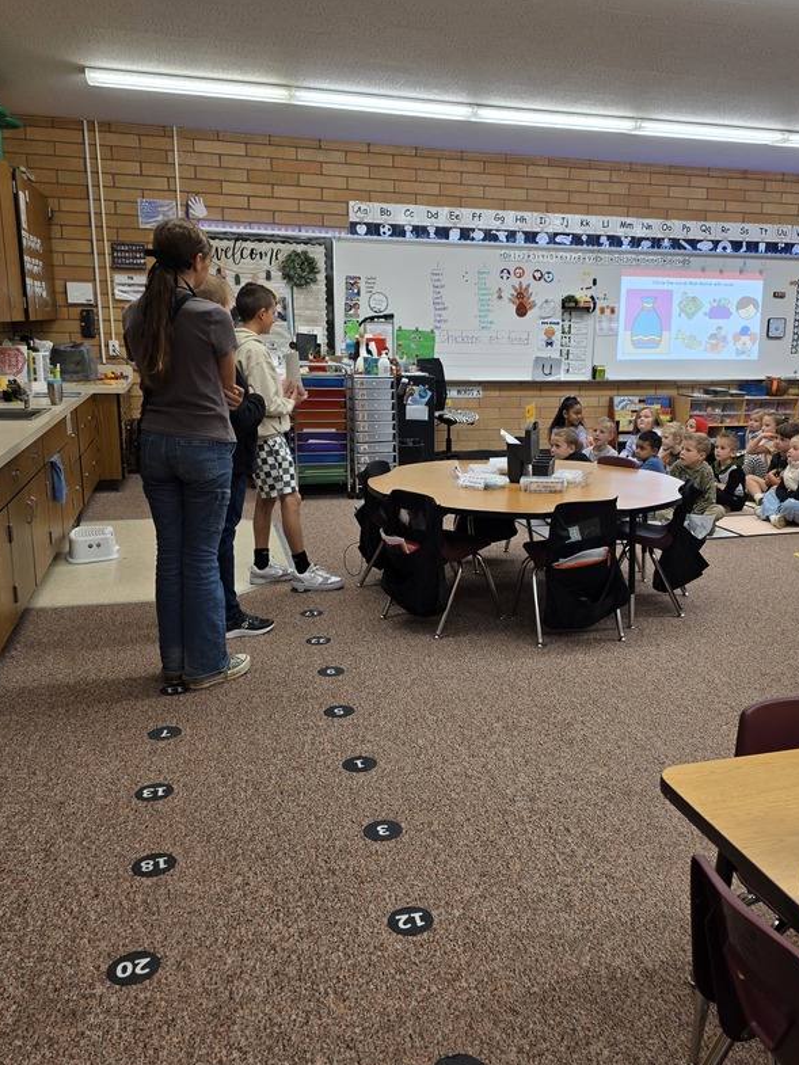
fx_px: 923
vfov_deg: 60.0
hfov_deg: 46.5
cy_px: 536
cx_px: 490
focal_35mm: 30
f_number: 1.7
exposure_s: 1/120
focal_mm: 6.3
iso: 80
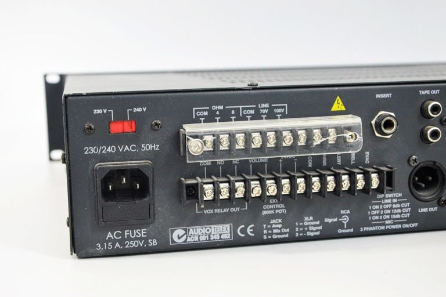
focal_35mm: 60
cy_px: 148
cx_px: 223
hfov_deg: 33.4
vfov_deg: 22.6
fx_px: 743
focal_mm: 40
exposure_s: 1/100
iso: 1600
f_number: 7.1
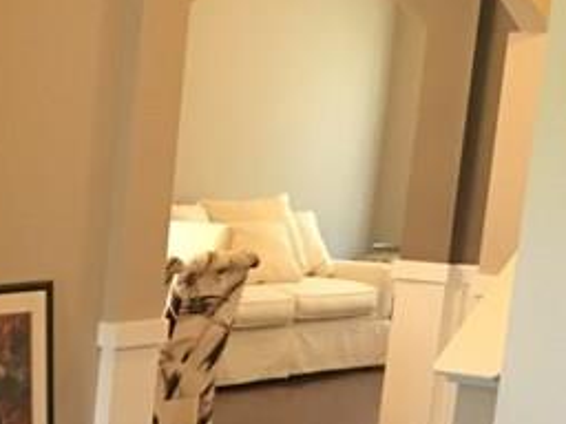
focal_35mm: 116
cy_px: 581
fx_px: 1897
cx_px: -458
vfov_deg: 12.3
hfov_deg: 14.8
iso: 80
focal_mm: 4.15
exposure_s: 1/15
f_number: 2.2
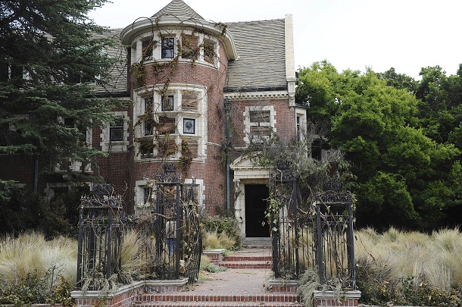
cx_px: 231
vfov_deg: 33.3
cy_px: 154
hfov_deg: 48.5
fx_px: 513
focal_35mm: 40
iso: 250
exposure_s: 1/250
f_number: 5.6
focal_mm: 40
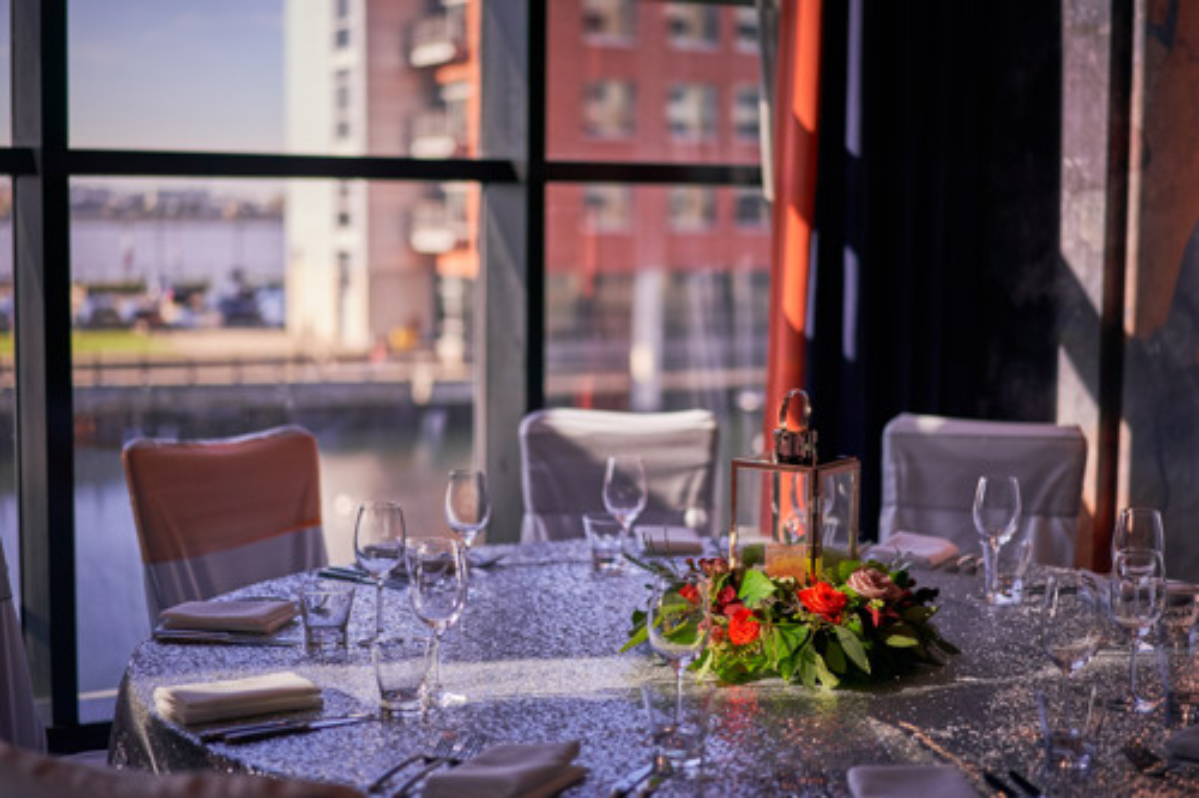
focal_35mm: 55
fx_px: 1831
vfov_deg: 24.6
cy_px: 399
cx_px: 600
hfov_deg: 36.3
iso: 1000
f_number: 1.8
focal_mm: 55
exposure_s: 1/3200
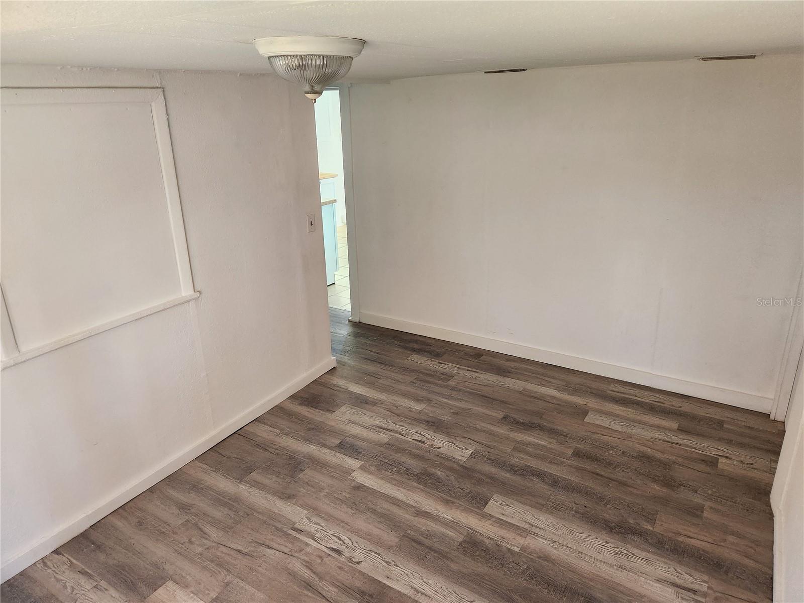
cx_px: 402
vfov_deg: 58.9
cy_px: 302
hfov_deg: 73.9
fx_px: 534
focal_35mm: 23
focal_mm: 5.4
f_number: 1.8
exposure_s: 1/120
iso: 320
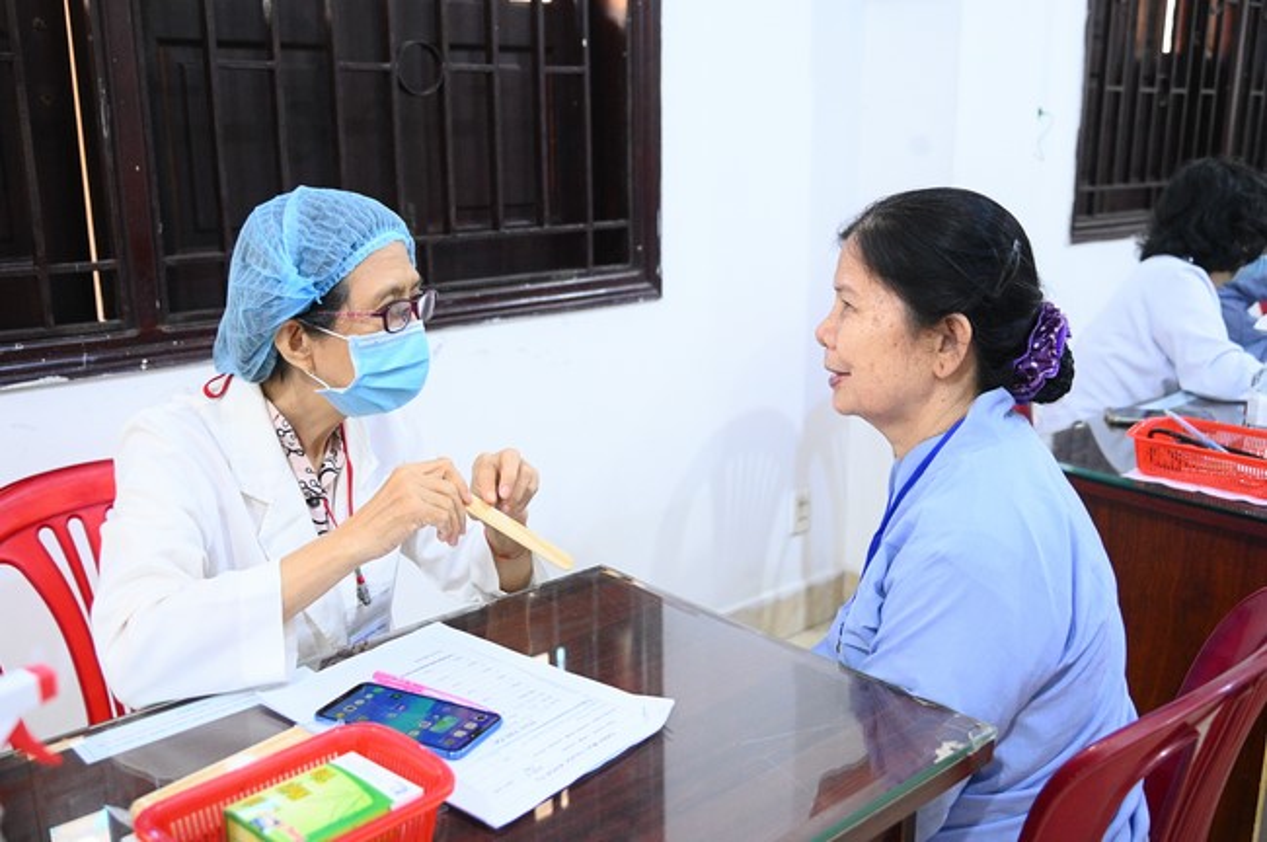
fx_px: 1195
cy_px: 421
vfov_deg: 38.8
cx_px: 634
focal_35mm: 34
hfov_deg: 55.8
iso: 10000
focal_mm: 34
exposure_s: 1/200
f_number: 4
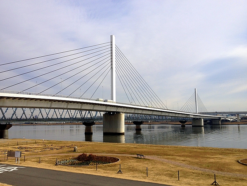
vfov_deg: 40.7
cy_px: 93
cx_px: 124
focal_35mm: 35
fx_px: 250
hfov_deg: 52.6
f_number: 2.4
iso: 50
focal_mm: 4.28
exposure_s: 1/2513
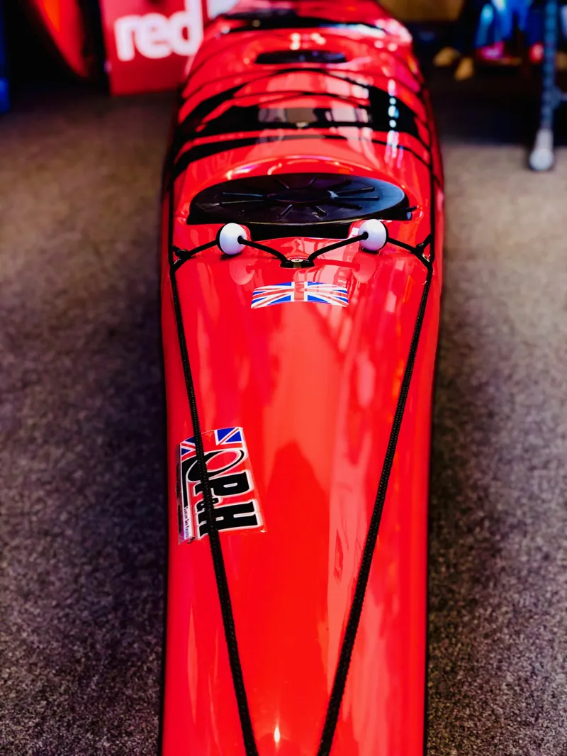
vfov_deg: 36.8
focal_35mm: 52
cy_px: 378
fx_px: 1135
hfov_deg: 28.0
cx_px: 284
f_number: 2.4
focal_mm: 6
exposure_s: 1/33
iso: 64
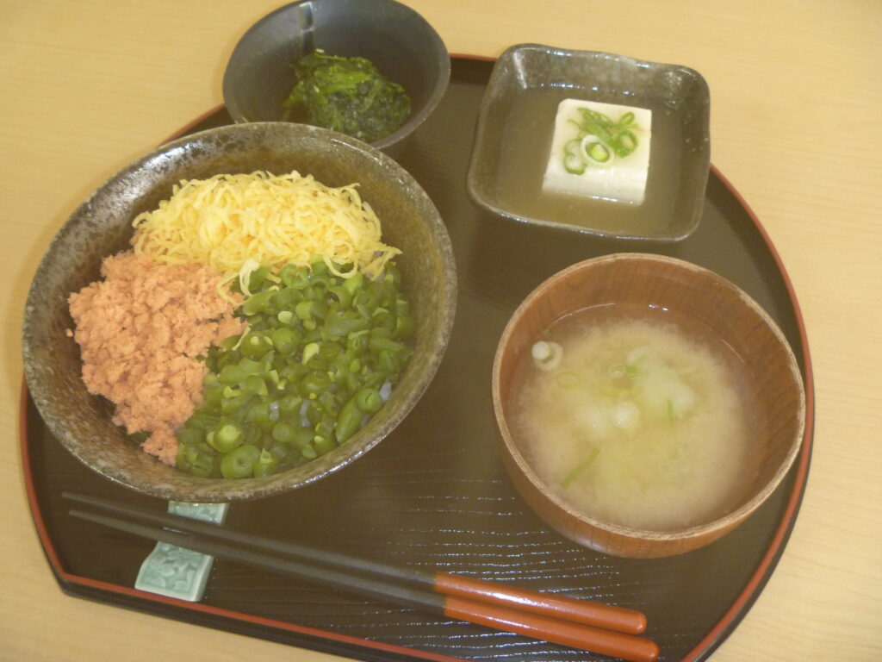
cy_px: 331
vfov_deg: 40.7
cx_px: 441
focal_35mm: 35
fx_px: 892
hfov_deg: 52.6
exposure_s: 1/30
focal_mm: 6.3
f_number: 3.5
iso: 200
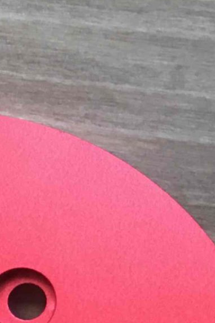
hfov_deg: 8.9
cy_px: 423
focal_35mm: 135
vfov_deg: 14.5
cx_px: -343
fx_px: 1210
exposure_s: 1/33
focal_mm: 4.15
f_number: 2.2
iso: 160
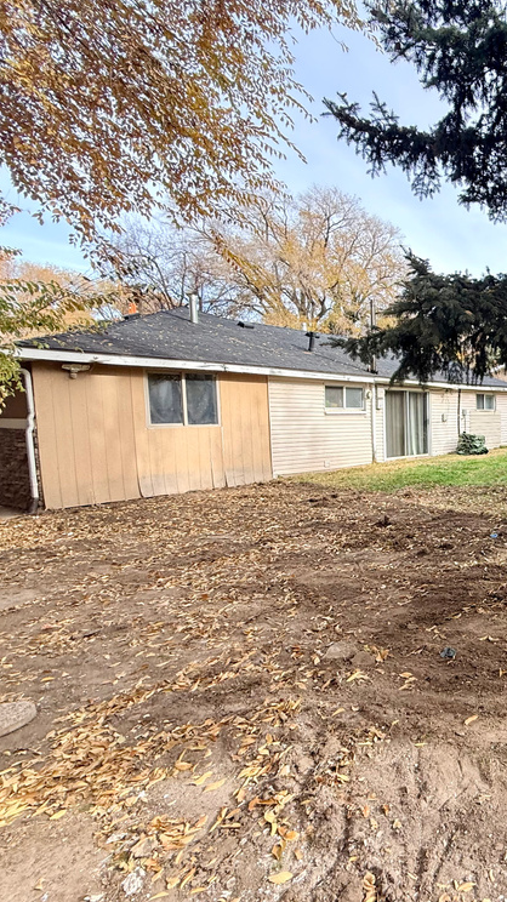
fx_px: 502
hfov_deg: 41.7
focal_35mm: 21
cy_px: 452
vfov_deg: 83.9
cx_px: 566
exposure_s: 1/300
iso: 64
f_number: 2.2
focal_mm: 2.22
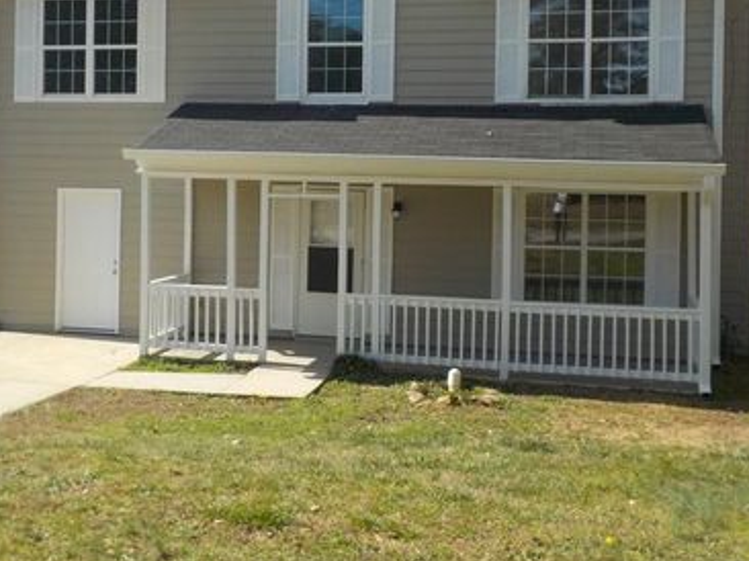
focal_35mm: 41
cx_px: 364
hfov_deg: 45.8
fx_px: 887
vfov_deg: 34.7
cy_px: 183
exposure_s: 1/1000
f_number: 3.3
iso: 125
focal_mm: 4.1
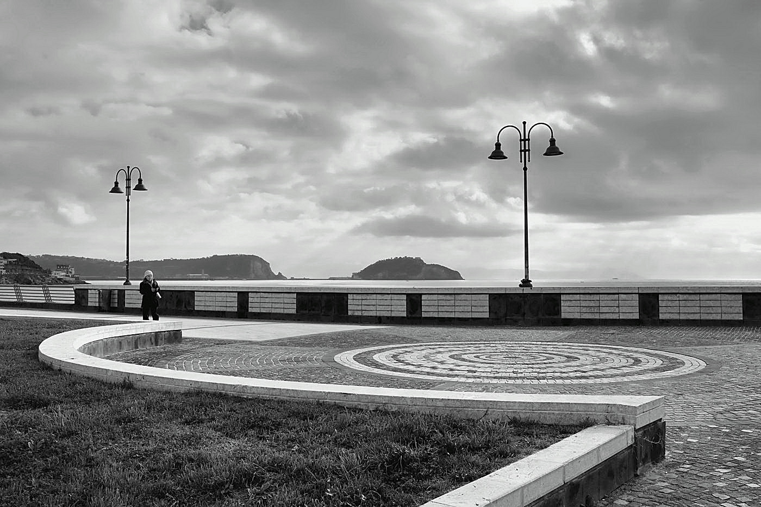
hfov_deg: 54.4
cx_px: 380
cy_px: 254
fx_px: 740
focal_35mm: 35
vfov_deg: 37.8
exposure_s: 1/500
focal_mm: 23
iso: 200
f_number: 10
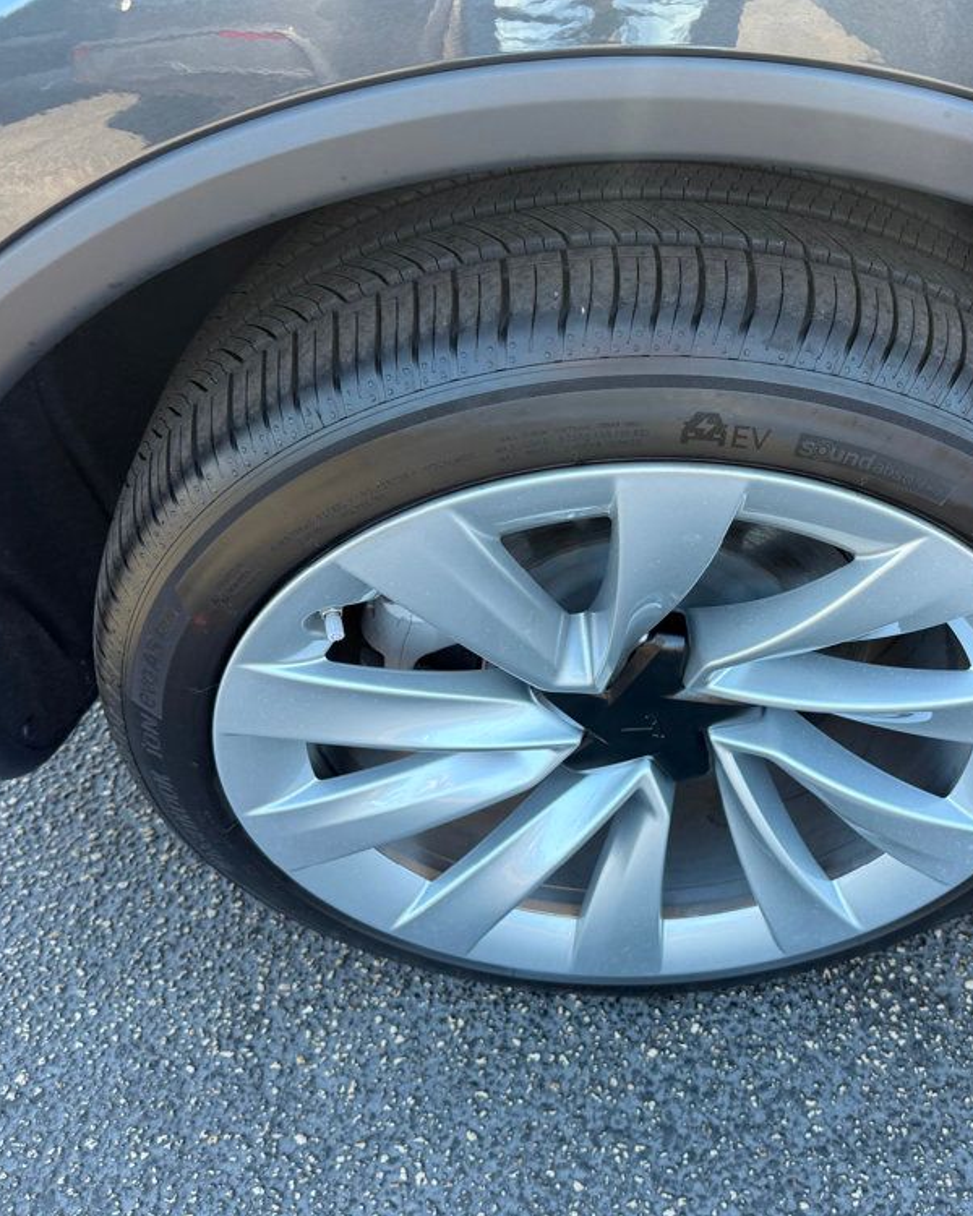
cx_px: 660
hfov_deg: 45.0
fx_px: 1152
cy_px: 595
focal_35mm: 32
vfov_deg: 55.7
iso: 100
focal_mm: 6.76
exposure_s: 1/243
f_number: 1.78
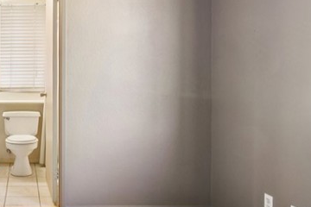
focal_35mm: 37
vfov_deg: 35.8
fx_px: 320
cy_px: 79
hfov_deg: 42.2
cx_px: -22
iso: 400
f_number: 8
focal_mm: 13
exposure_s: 1/10
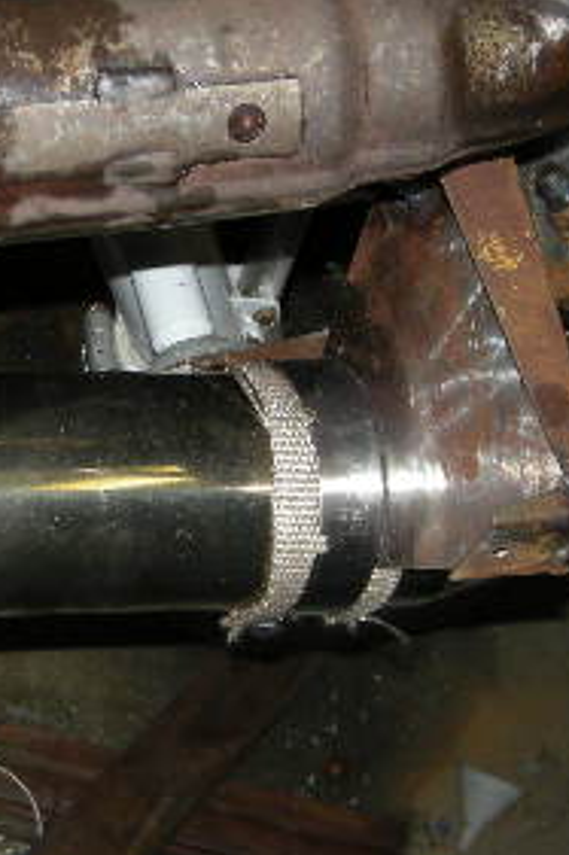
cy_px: 383
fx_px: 1970
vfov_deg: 24.5
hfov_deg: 16.2
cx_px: 30
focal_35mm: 83
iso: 64
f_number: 2.8
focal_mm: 5.7
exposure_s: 1/60
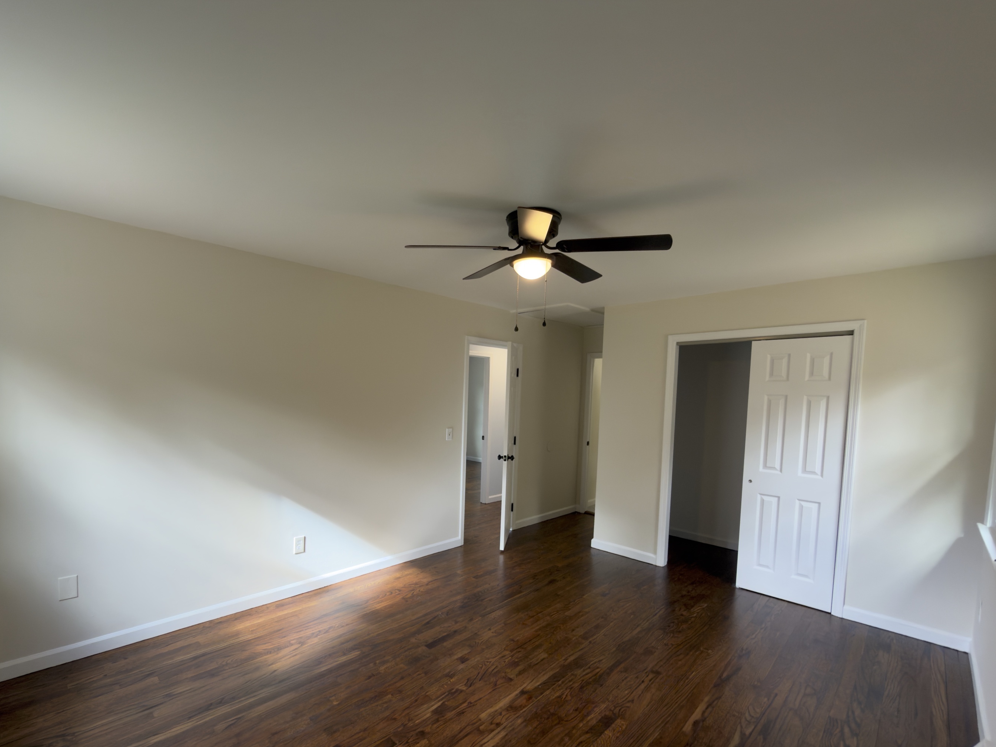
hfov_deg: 94.3
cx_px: 454
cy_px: 425
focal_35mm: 16
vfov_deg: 77.7
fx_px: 460
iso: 64
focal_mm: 2.22
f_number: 2.2
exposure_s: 1/30
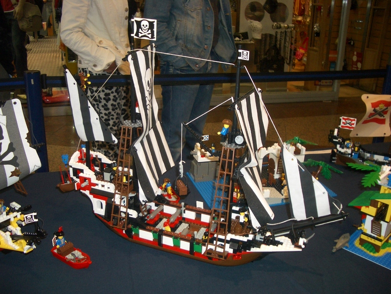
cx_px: 196
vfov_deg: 40.7
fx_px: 395
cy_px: 147
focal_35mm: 35
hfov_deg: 52.6
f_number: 2.6
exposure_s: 1/60
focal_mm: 5.8
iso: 100
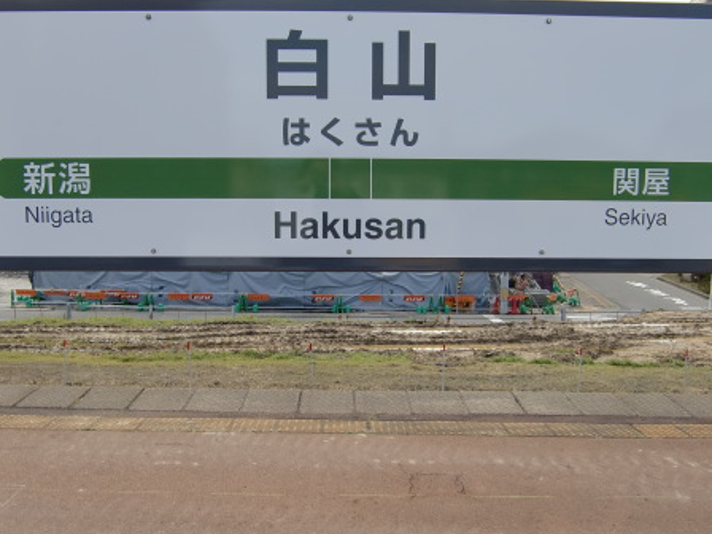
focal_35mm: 40
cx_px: 343
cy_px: 305
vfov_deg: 35.9
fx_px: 823
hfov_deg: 46.8
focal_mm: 4.9
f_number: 2.6
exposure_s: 1/640
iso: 64
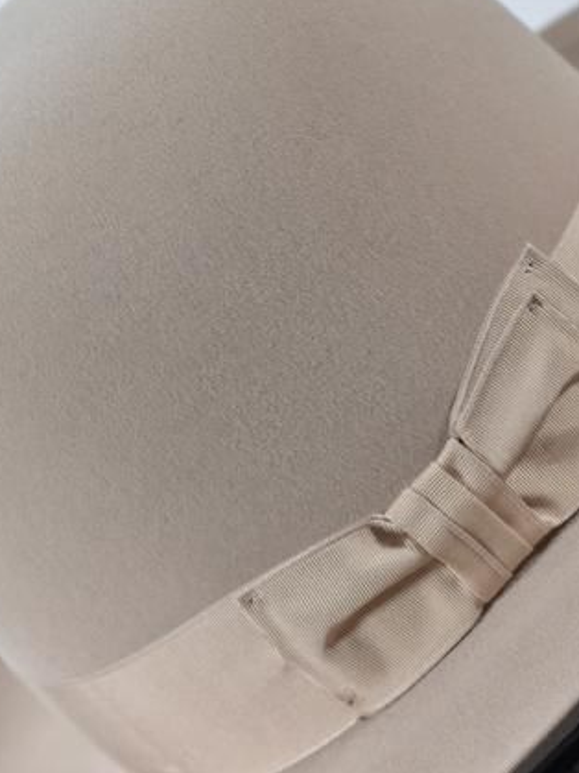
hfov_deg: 13.4
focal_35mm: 110
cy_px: 467
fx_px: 2454
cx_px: 444
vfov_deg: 17.9
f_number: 4.5
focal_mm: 40
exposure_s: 1/80
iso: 400
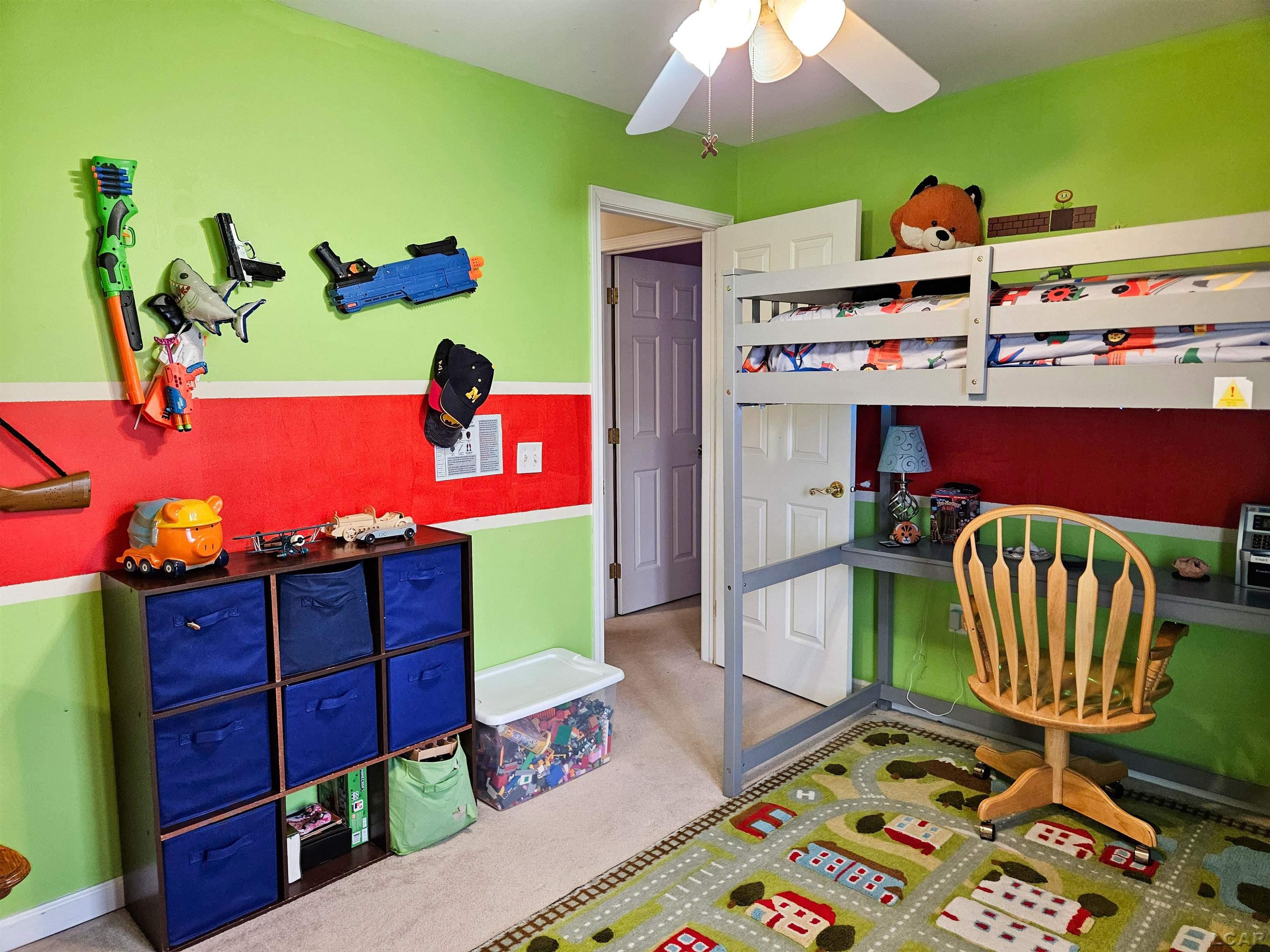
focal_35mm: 23
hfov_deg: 73.9
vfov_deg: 58.9
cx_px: 635
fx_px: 844
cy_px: 476
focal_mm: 5.4
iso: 400
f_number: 1.8
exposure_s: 1/120
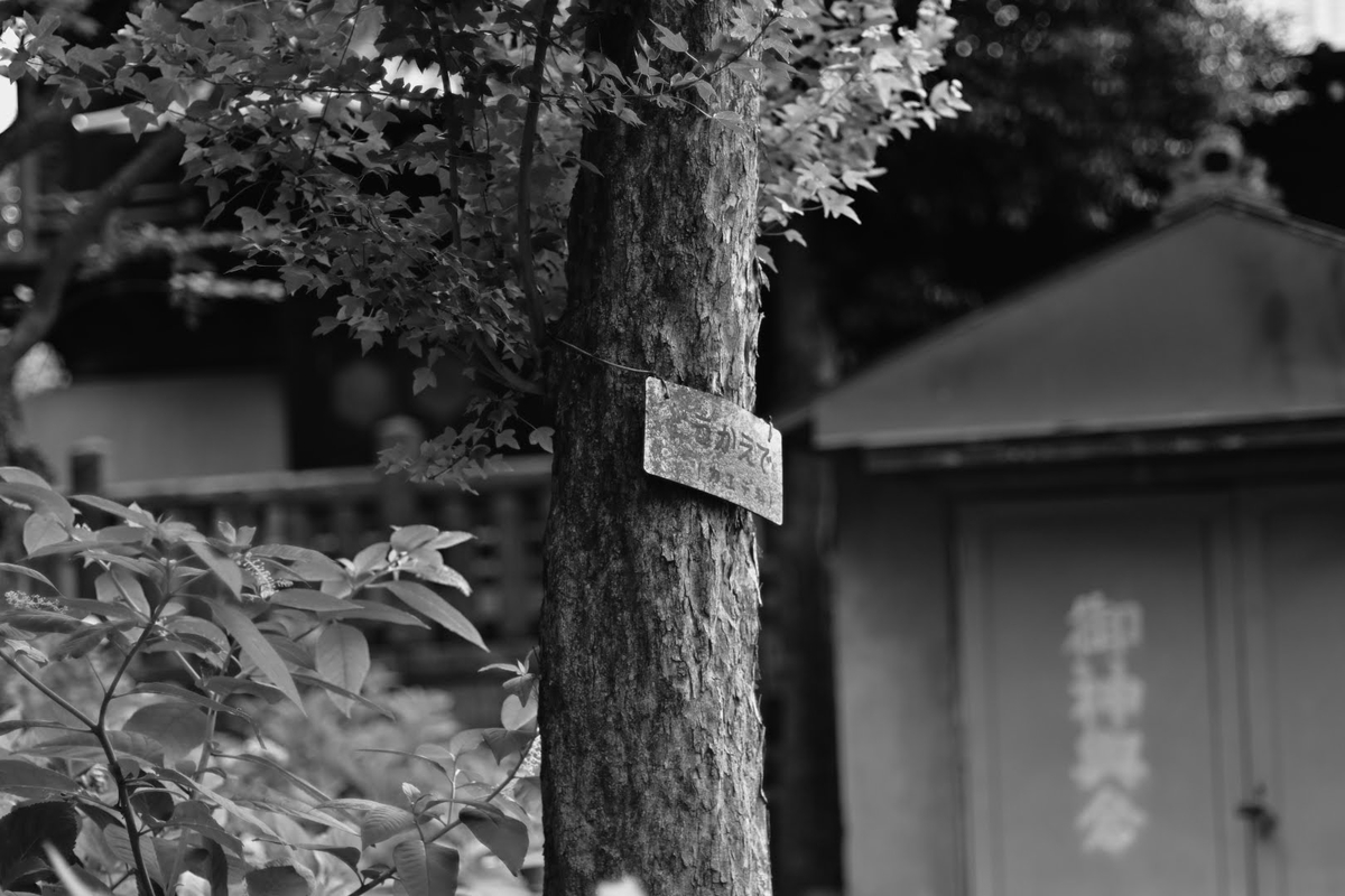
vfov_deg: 18.2
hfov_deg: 27.0
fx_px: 2802
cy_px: 448
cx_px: 672
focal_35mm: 75
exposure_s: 1/1250
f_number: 1.4
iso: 100
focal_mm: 50
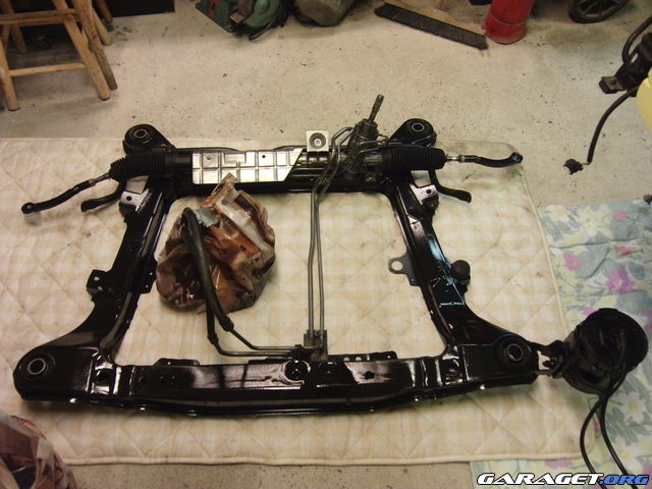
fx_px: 565
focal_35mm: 30
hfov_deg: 60.0
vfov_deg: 46.8
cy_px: 244
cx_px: 326
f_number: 3.5
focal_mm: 5.2
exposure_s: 1/60
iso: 640
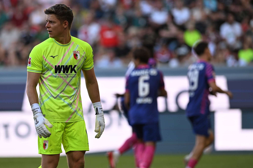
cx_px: 126
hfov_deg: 6.9
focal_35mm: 300
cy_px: 84
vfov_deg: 4.6
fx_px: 2108
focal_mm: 300
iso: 400
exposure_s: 1/1000
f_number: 2.8
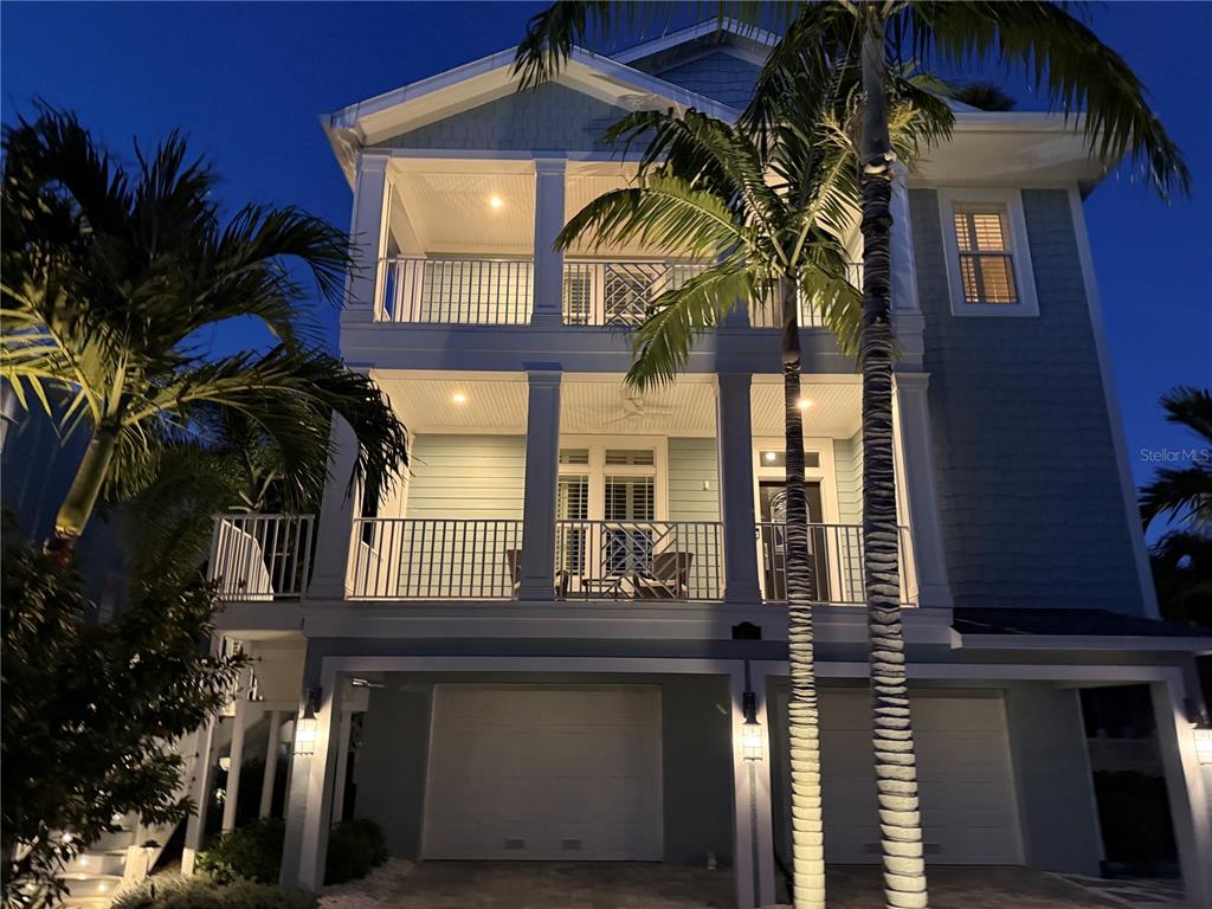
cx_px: 606
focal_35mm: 24
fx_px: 840
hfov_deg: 71.6
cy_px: 454
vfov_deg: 56.8
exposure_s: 1/30
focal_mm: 6.76
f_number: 1.78
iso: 800
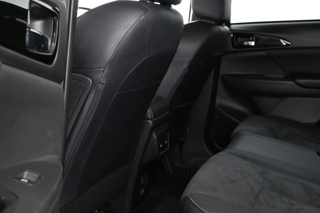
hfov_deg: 41.3
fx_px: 418
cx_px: 217
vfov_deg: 28.6
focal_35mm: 47
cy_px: 88
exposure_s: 1/13
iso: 1600
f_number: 3.5
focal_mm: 16
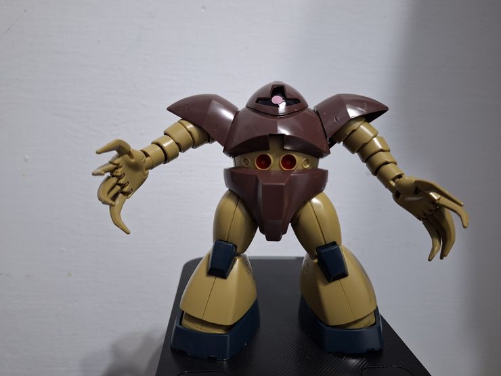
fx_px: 333
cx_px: 250
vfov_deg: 58.9
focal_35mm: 23
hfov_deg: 73.9
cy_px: 188
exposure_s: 1/30
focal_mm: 5.54
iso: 250
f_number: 1.8
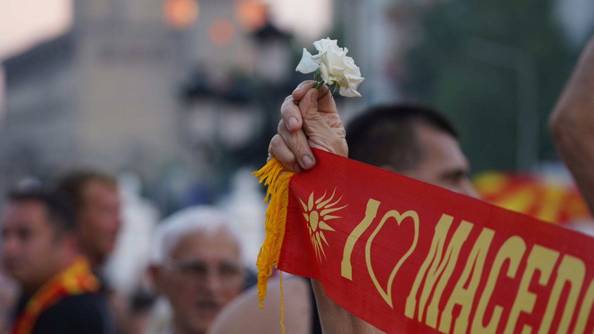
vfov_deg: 8.6
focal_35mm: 141
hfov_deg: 15.2
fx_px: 2221
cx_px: 326
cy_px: 206
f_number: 4
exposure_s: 1/100
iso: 320
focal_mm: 110
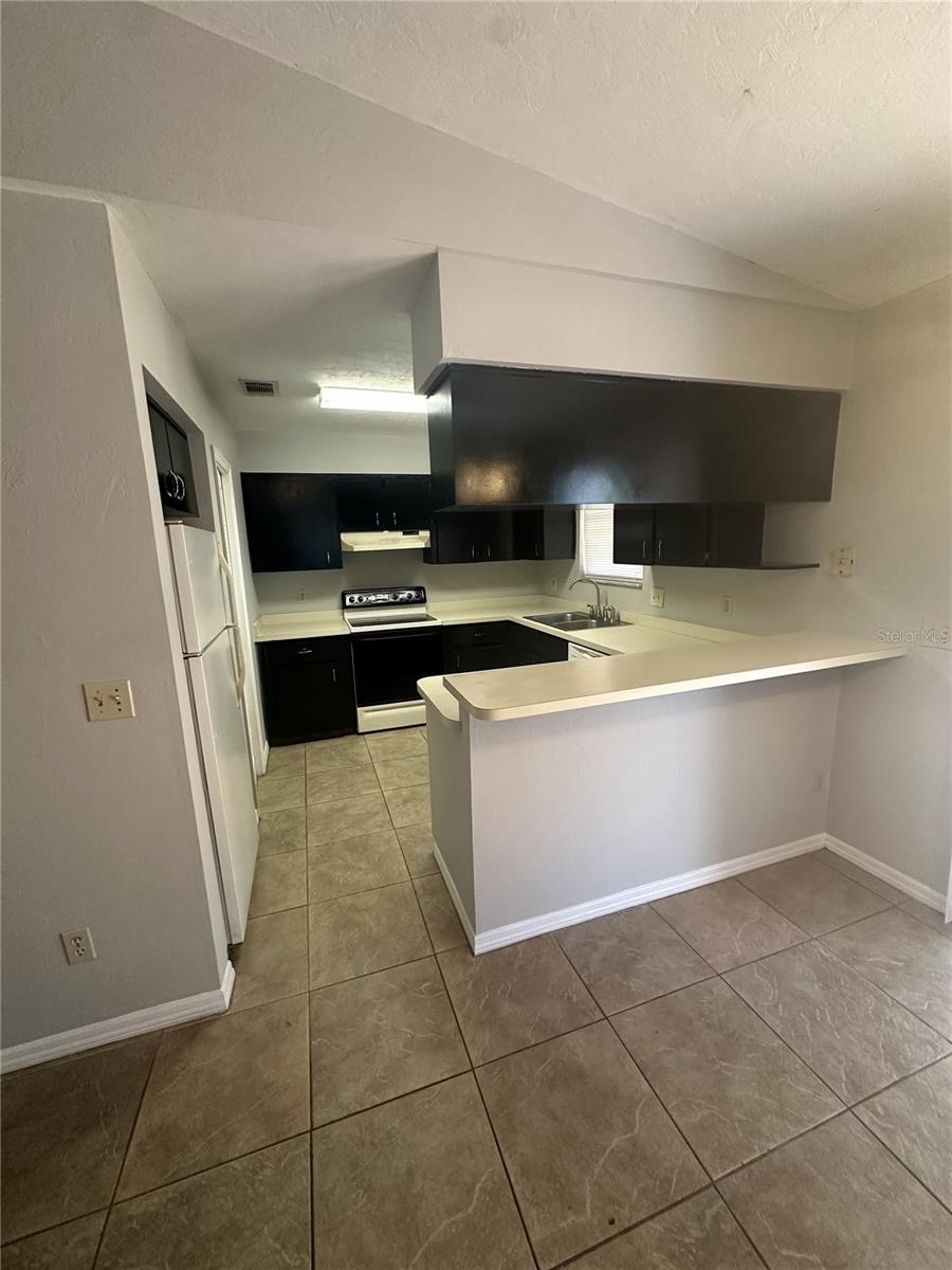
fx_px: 513
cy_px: 635
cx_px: 476
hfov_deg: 85.7
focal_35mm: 14
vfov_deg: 102.1
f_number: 2.2
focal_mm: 2.22
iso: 320
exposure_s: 1/120
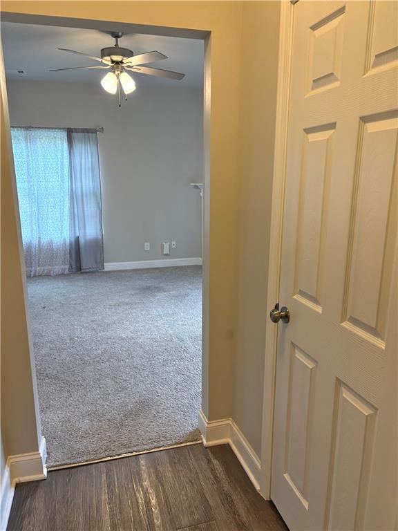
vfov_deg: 67.3
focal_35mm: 26
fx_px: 399
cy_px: 266
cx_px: 199
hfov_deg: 53.1
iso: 160
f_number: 1.6
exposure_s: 1/120
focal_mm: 5.96
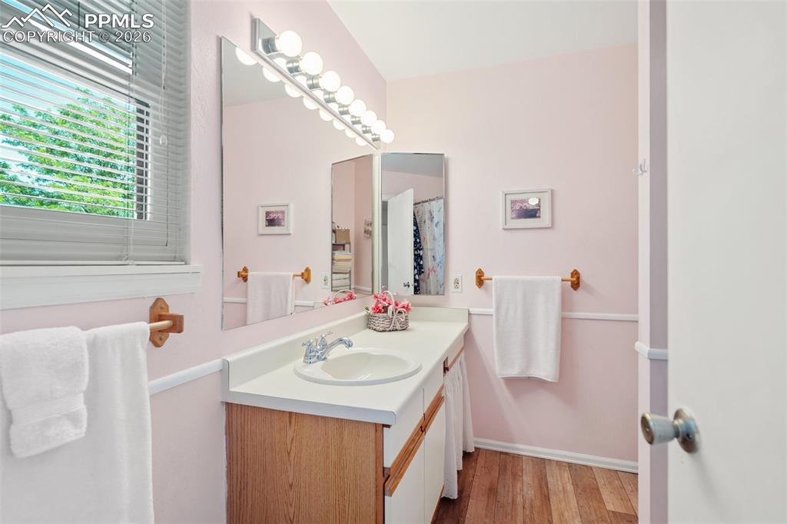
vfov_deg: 73.7
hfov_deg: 96.8
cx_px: 394
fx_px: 350
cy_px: 262
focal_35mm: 16
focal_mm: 16
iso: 100
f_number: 4.5
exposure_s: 1/4
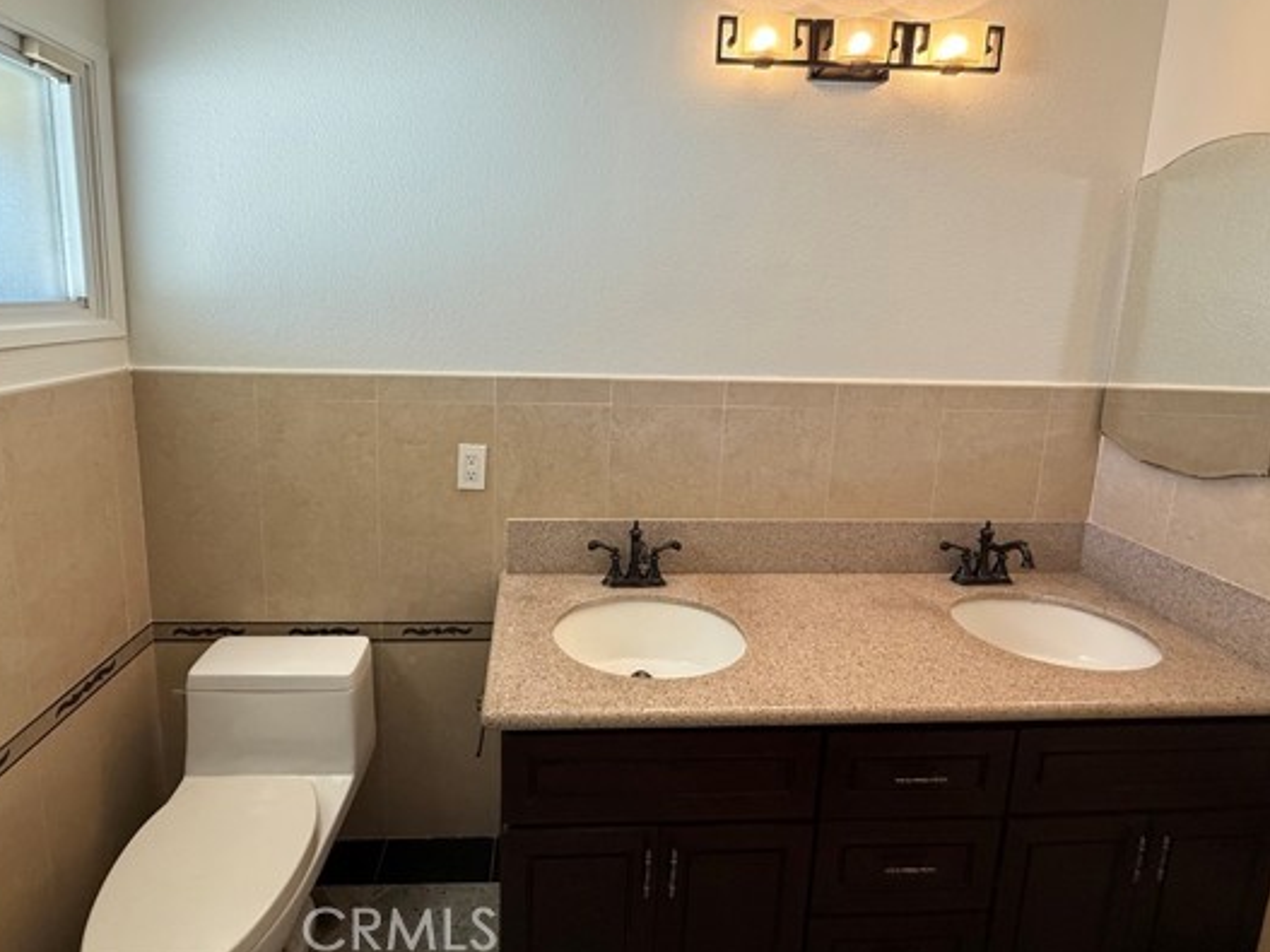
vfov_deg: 74.0
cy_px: 386
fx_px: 624
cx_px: 581
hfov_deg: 90.8
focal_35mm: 17
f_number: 2.2
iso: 250
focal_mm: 2.22
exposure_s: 1/120
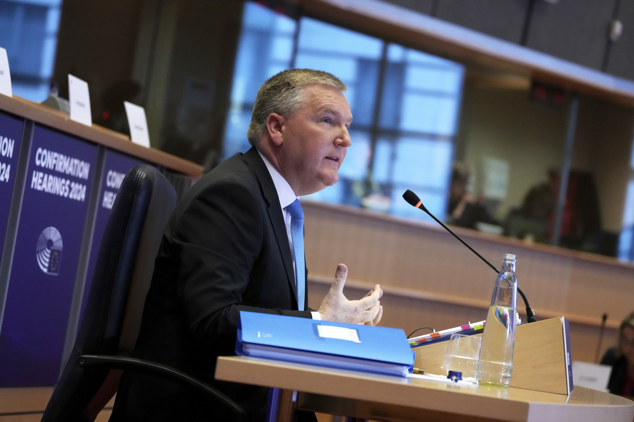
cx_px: 317
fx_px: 2377
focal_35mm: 135
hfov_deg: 15.2
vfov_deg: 10.2
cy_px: 211
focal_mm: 135
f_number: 5
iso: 5000
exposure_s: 1/250
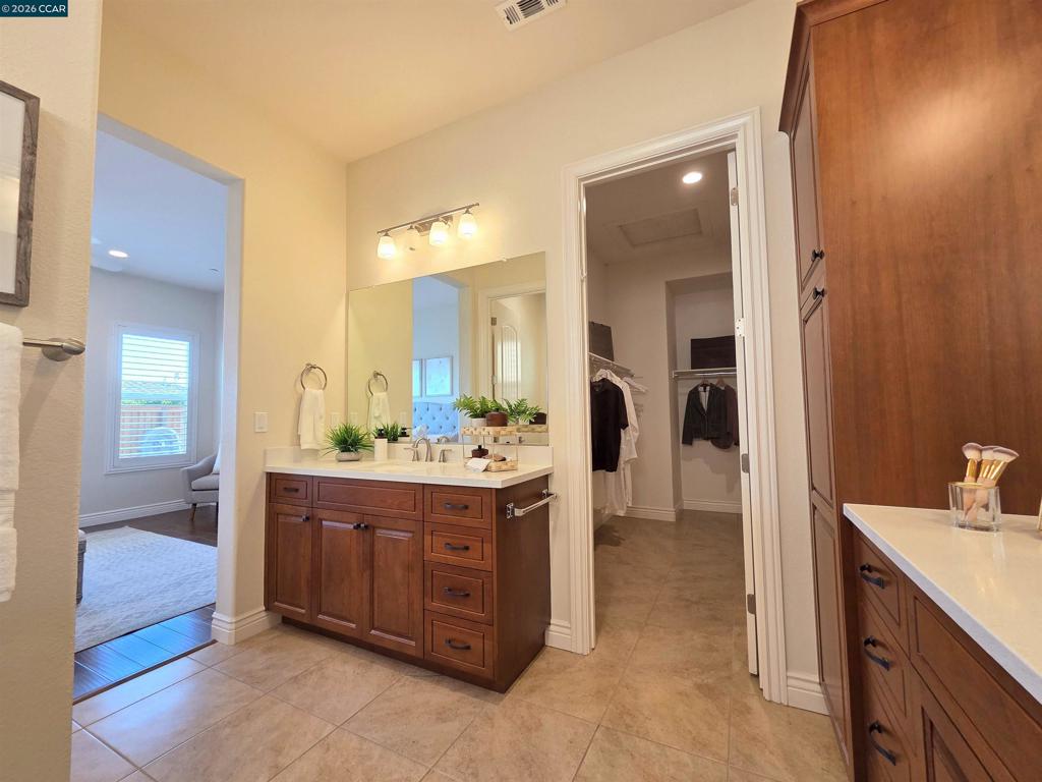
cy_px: 391
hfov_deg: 106.2
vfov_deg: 89.9
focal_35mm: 13
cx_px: 521
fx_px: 391
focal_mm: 2.2
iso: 160
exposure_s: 1/120
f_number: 2.2
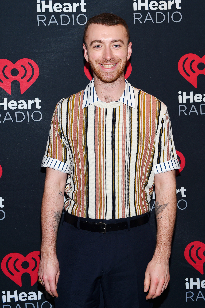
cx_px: 102
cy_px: 154
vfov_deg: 38.2
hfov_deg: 26.0
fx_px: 445
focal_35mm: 52
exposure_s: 1/250
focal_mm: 52
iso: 500
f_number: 6.3
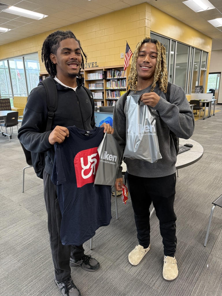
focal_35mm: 24
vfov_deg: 71.6
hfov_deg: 56.8
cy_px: 148
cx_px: 111
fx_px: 205
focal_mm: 6.76
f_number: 1.78
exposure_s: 1/60
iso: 160
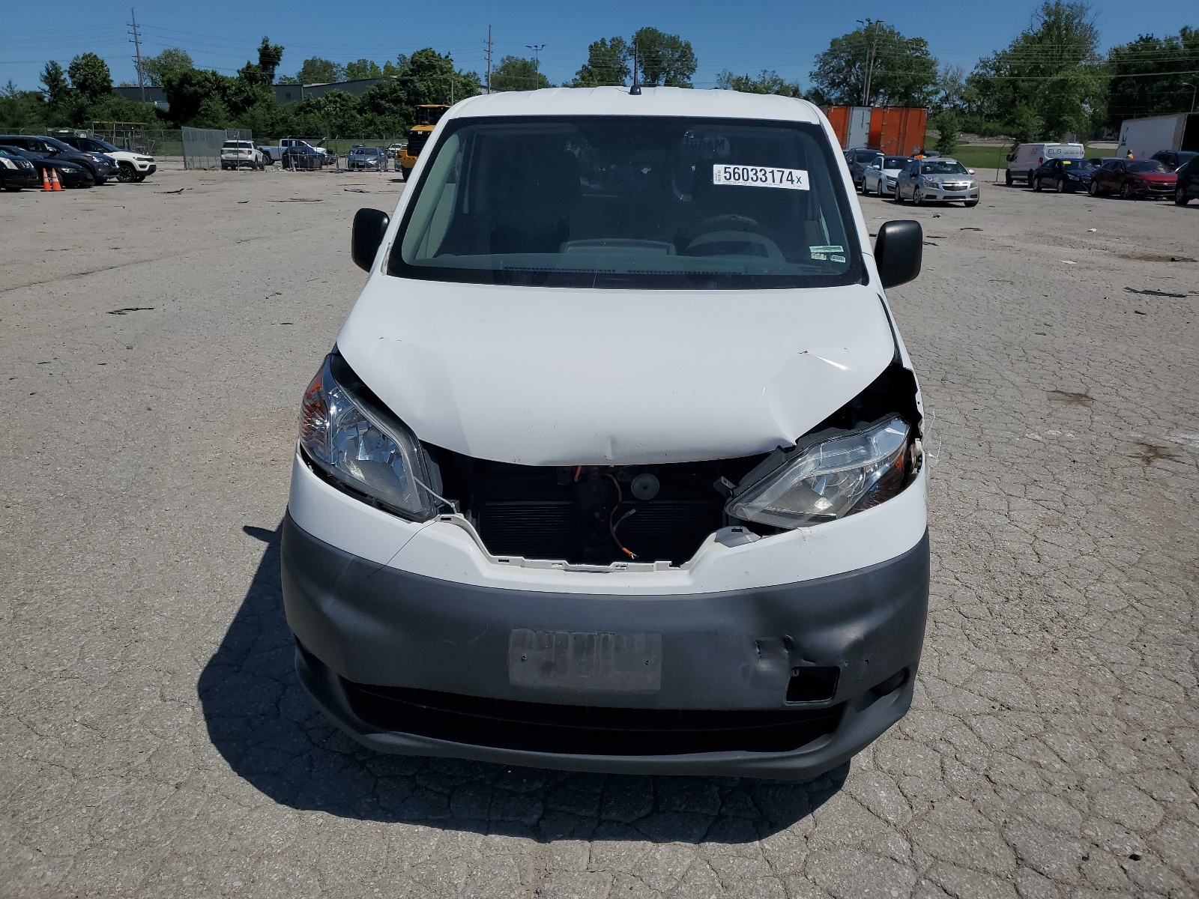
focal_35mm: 26
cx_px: 600
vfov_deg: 53.1
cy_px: 450
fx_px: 901
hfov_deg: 67.3
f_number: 1.5
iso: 51
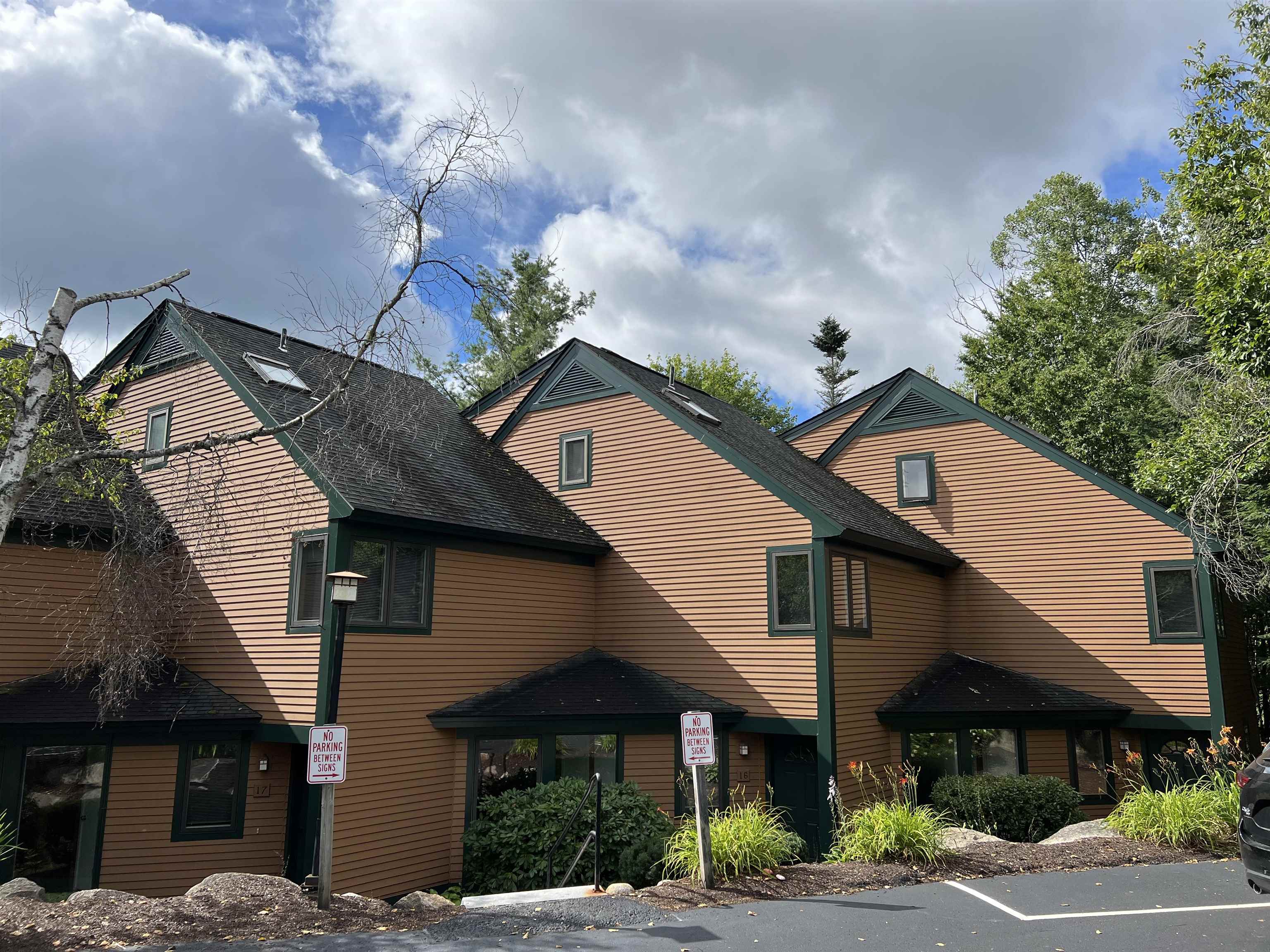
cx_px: 635
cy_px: 476
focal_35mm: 26
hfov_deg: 67.3
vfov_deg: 53.1
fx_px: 954
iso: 50
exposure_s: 1/4115
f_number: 1.5
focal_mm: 5.7
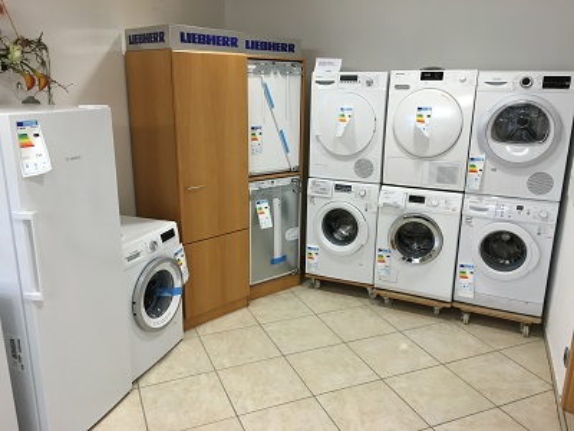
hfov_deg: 61.7
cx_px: 287
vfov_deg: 48.2
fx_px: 481
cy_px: 216
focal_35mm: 29
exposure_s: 1/33
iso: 64
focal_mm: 4.15
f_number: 2.2
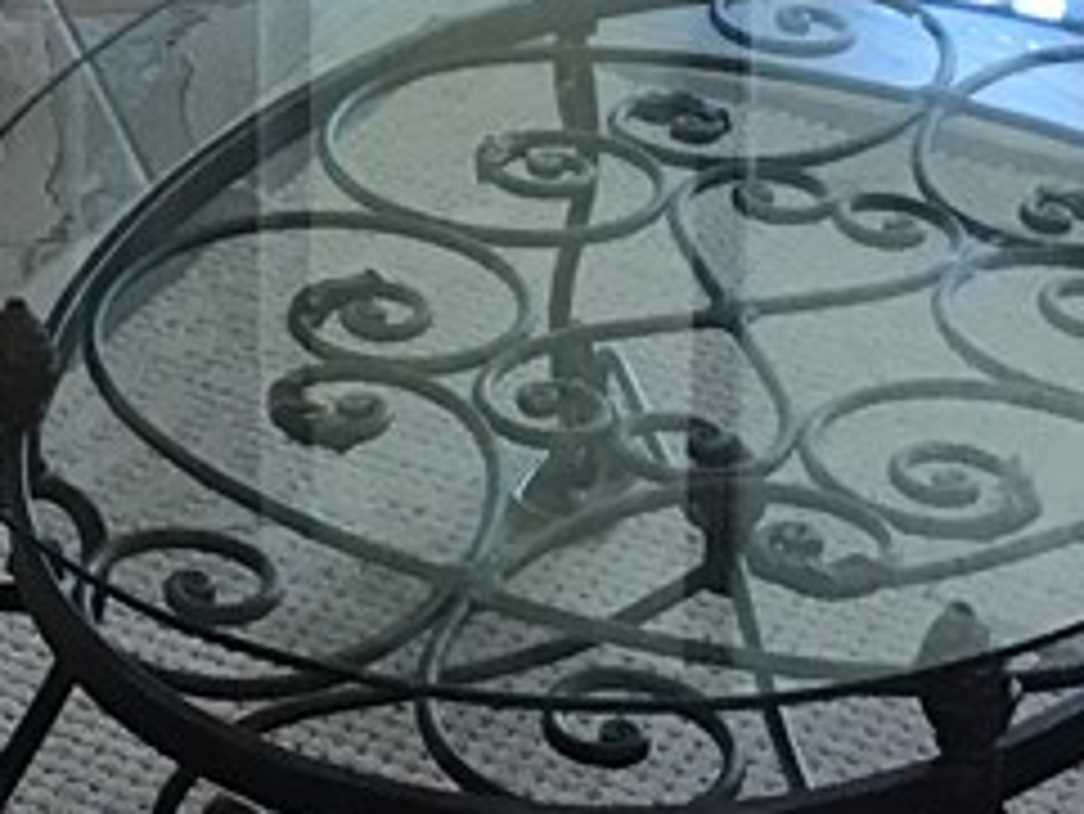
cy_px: -818
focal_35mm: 119
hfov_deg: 15.7
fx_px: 3728
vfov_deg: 11.3
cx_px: -319
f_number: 1.8
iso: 40
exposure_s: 1/30
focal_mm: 3.99
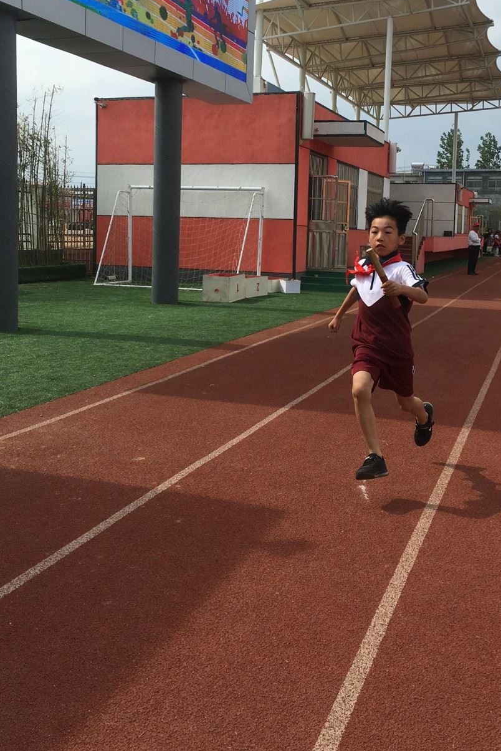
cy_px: 285
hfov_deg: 33.4
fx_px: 835
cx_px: 264
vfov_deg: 48.0
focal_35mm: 40
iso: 25
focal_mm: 4.15
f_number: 2.2
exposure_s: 1/1972
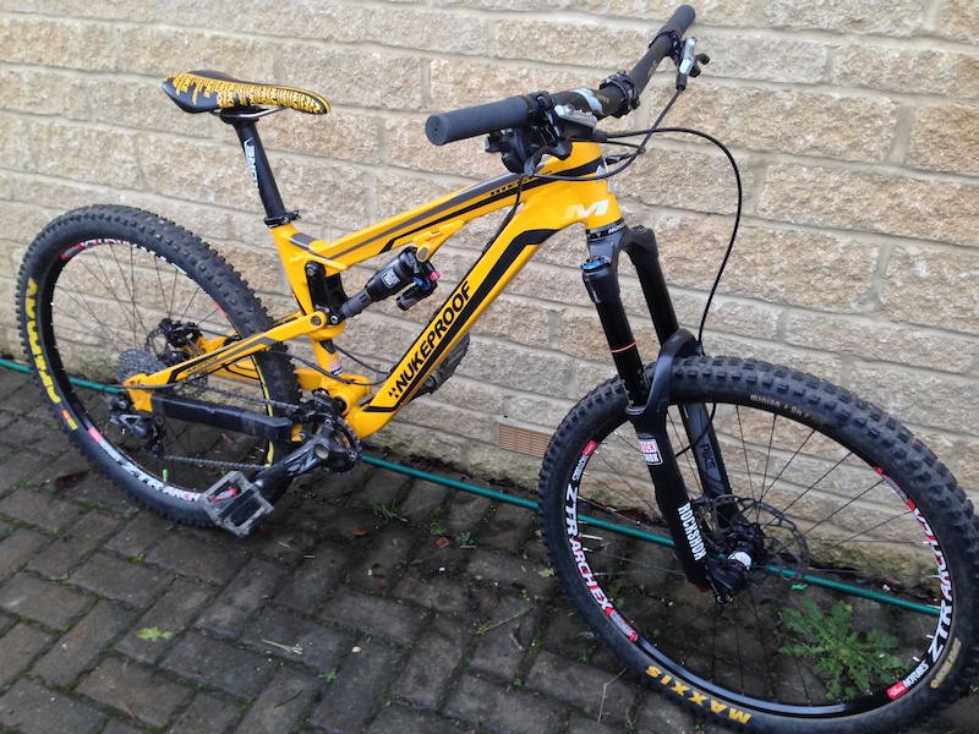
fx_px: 933
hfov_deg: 55.4
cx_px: 490
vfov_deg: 42.9
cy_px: 367
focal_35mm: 33
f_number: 2.4
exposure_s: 1/20
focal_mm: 4.12
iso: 100
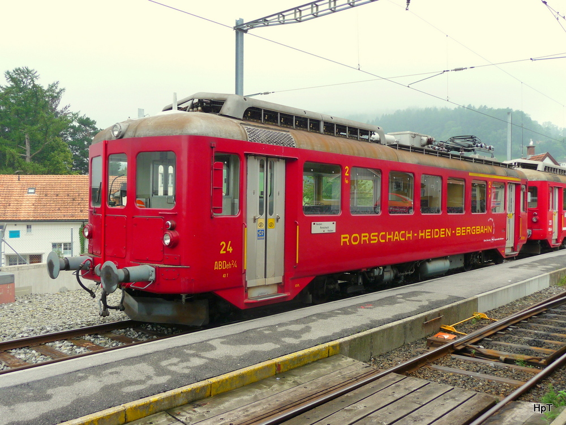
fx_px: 589
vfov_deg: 39.7
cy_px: 212
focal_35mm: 36
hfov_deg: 51.4
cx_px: 283
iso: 100
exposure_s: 1/200
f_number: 3.7
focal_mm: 6
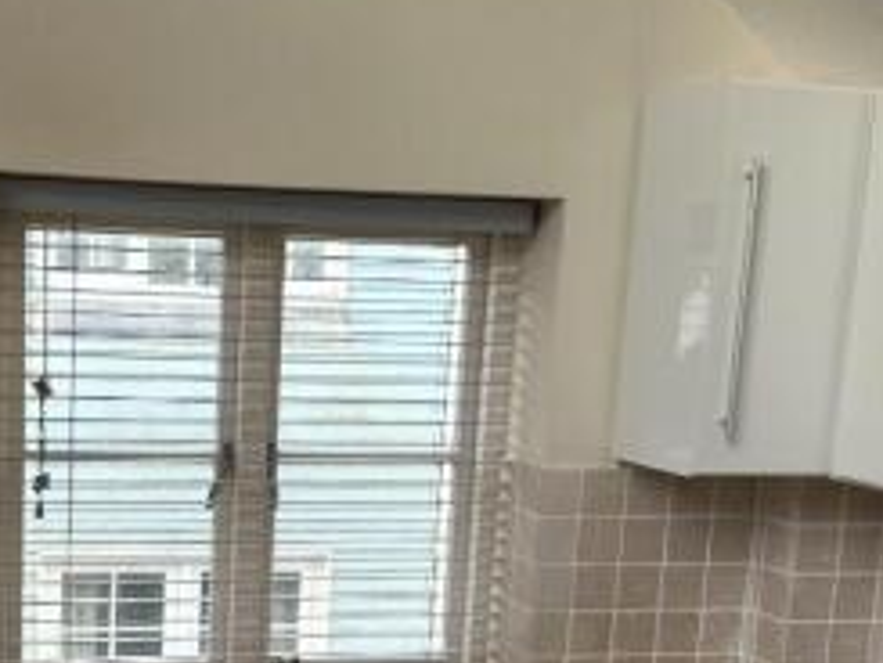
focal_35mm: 57
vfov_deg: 25.1
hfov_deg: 33.0
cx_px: 207
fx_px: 1455
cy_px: 564
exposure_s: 1/140
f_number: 1.78
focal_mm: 6.86
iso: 64
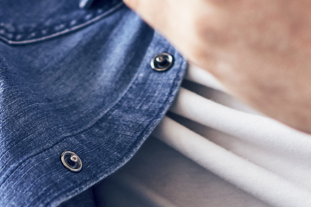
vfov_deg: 4.5
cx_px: 47
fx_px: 2617
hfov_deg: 6.8
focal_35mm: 303
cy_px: -229
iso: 250
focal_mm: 55
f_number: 2.2
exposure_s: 1/160
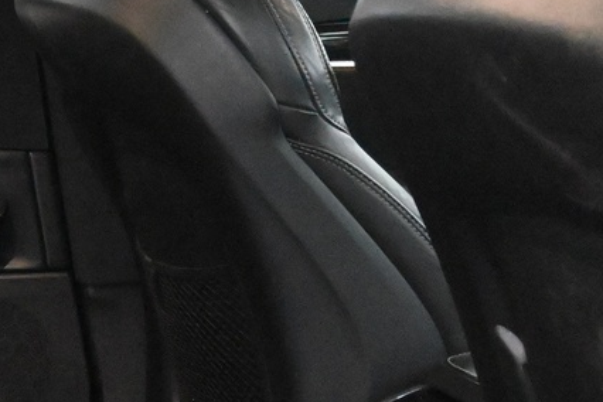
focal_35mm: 114
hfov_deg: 16.8
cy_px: 279
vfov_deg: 12.0
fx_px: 1909
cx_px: -198
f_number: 3.8
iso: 12800
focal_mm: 20
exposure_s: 1/50
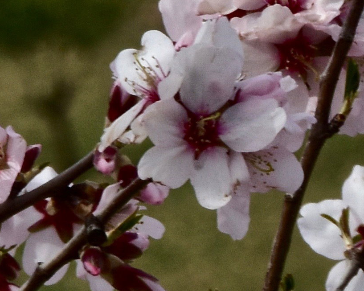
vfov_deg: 0.9
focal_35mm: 1758
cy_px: 71
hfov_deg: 1.1
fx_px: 18932
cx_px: 555
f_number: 19
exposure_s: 1/180
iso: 200
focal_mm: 170
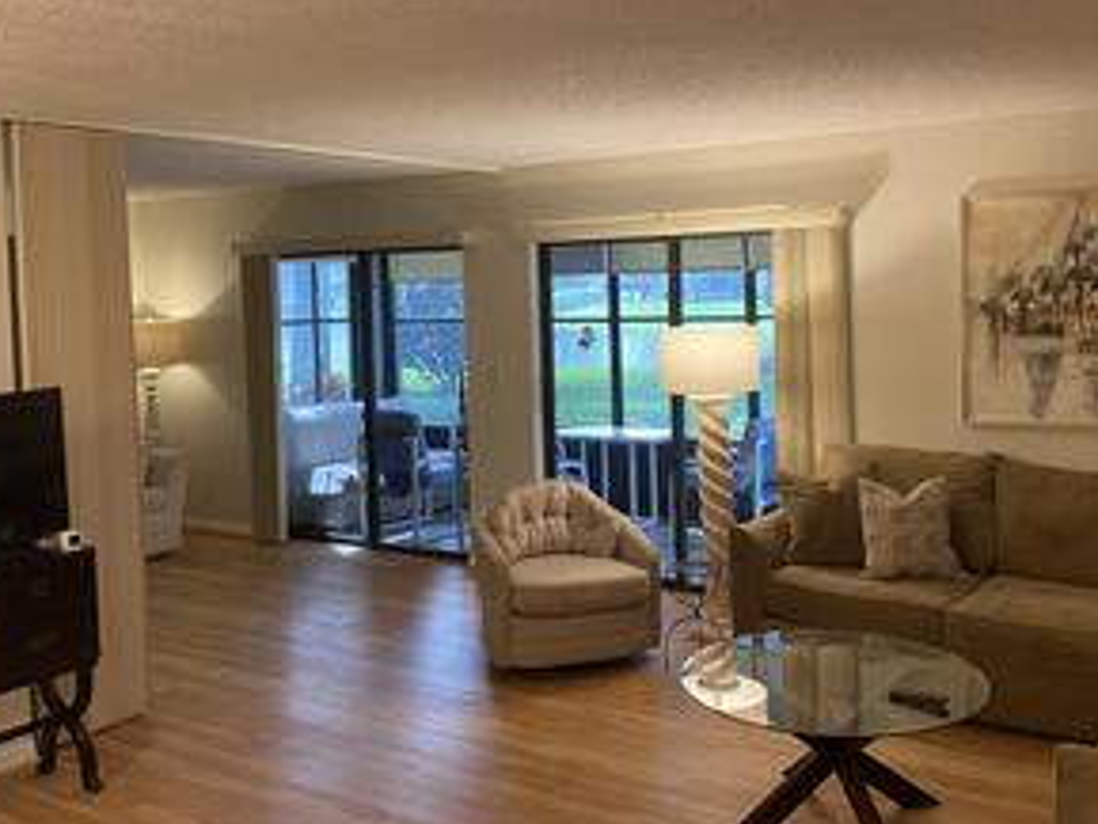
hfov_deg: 51.3
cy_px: 346
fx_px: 1142
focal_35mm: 36
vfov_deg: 39.6
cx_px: 585
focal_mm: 4.25
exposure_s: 1/60
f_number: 1.8
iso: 160
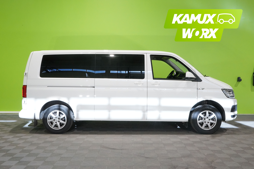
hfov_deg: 55.8
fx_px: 240
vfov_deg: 38.9
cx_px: 127
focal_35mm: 34
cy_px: 84
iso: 6400
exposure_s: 1/25
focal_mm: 34
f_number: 22
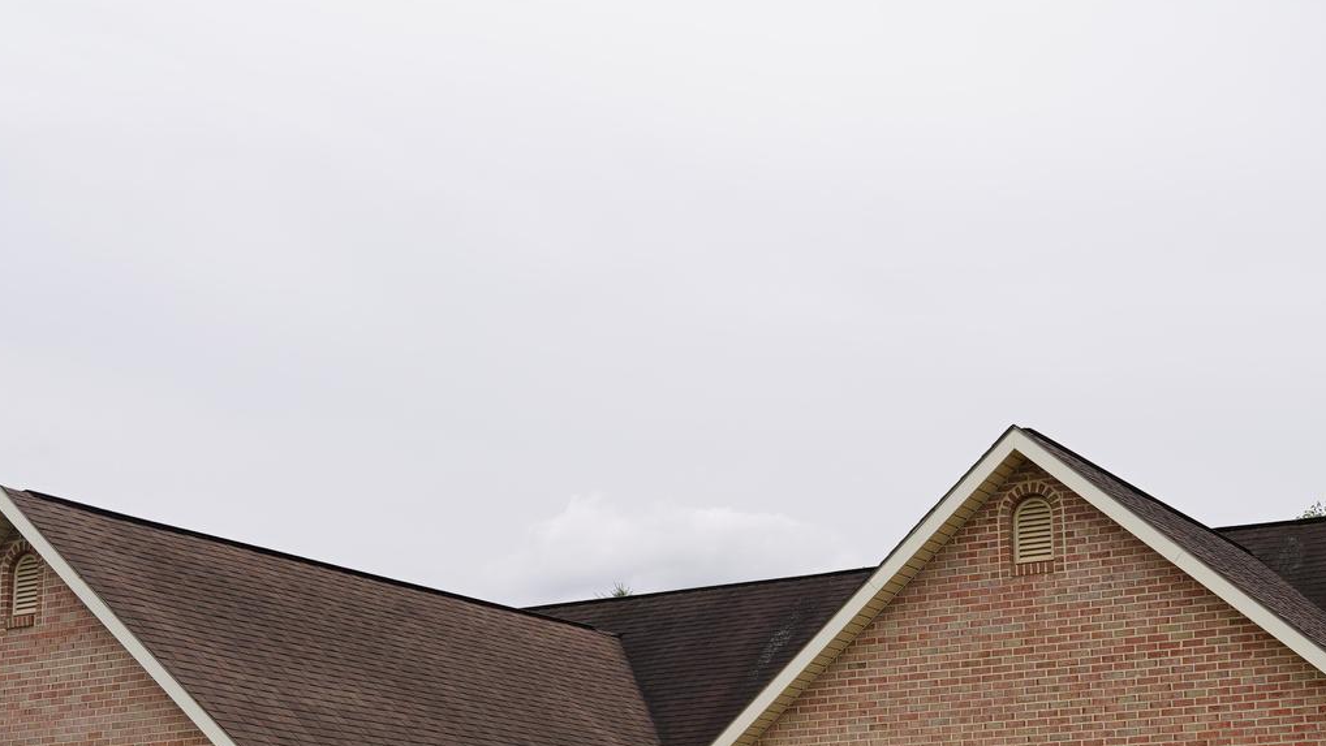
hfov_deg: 34.7
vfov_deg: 19.5
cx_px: 737
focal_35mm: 60
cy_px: 714
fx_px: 2119
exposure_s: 1/400
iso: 100
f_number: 5
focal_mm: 28.6
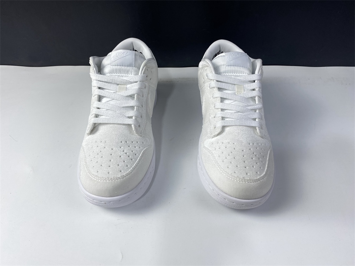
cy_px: 133
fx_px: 267
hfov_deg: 67.3
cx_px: 178
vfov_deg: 53.1
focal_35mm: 26
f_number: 1.8
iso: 32
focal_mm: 4.25
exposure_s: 1/100
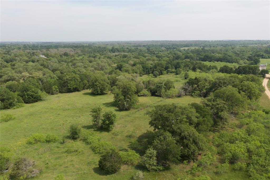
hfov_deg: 65.5
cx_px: 135
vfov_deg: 46.3
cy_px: 90
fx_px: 210
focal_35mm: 28
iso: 100
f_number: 4.5
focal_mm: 10.26
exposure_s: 1/200
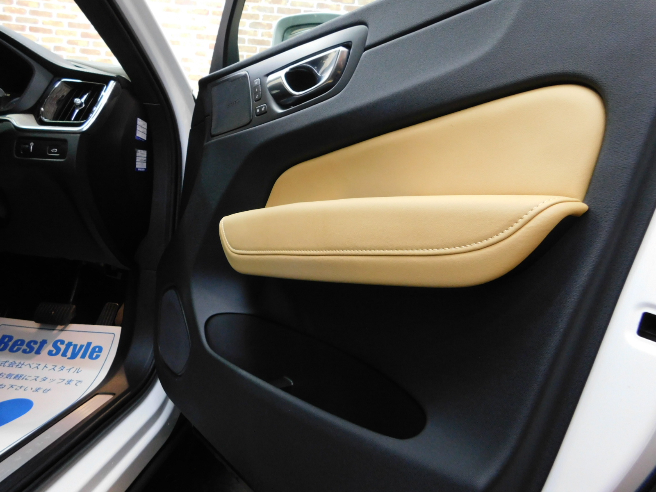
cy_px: 246
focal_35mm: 23
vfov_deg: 58.9
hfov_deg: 73.9
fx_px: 436
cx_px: 328
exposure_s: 1/15
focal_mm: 4
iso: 400
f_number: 3
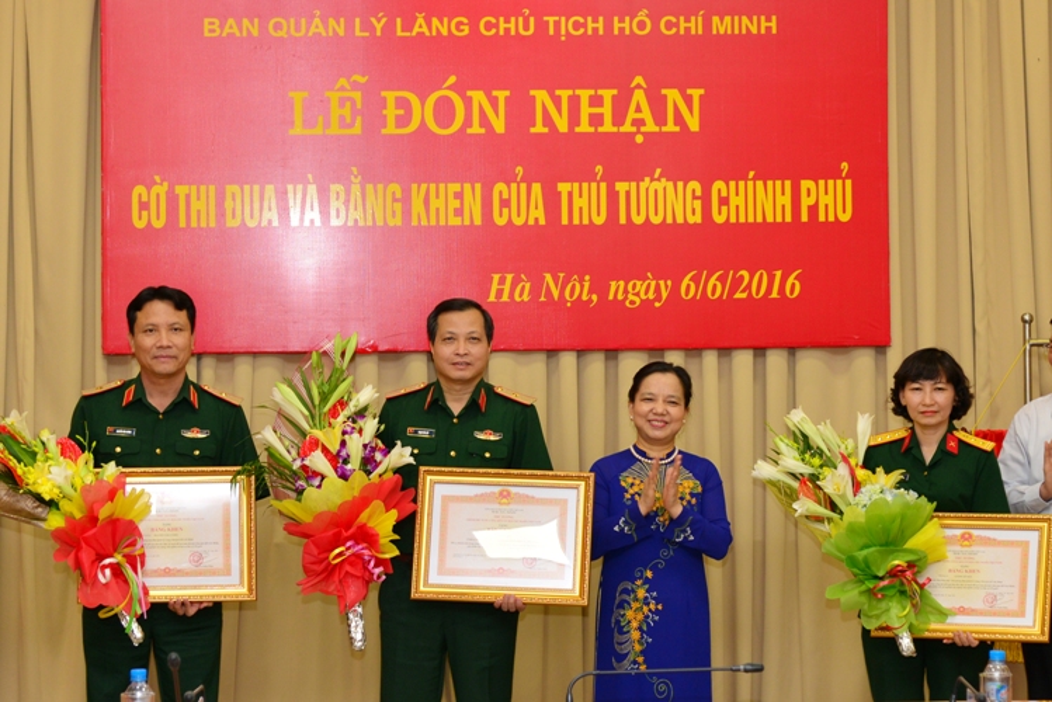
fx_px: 1812
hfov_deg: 32.4
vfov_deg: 21.9
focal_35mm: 62
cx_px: 526
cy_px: 351
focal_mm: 62
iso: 720
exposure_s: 1/80
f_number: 4.5
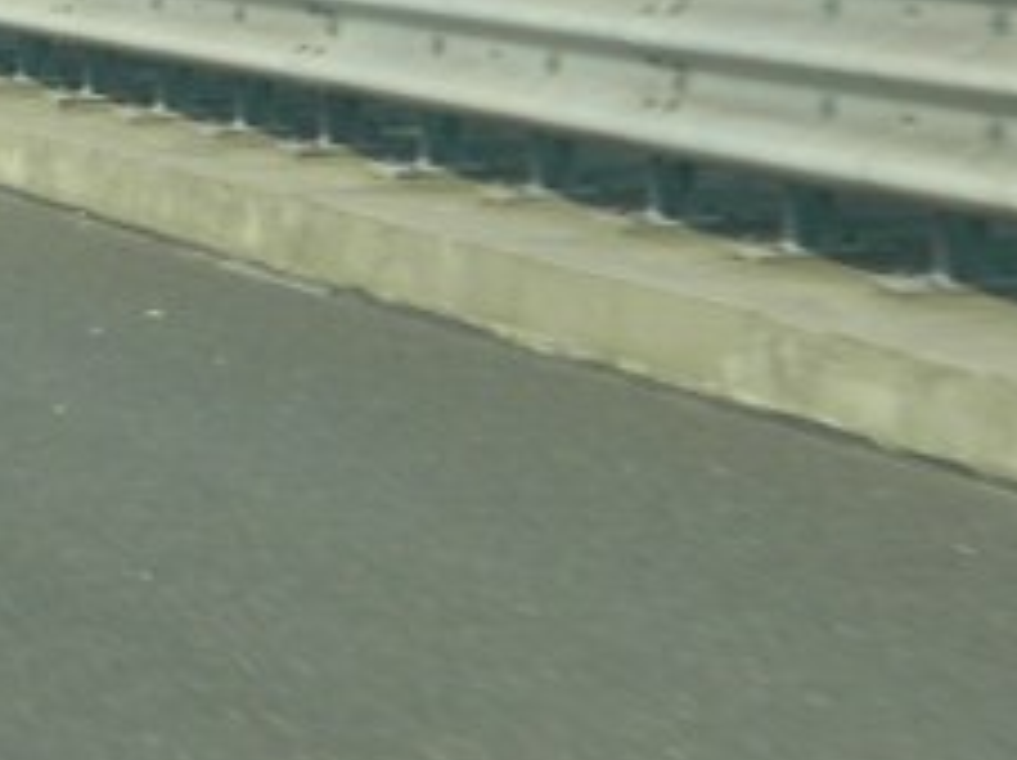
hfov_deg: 5.4
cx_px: -94
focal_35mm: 365
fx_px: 10712
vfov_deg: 4.0
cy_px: -409
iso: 80
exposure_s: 1/250
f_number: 4.5
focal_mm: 18.6
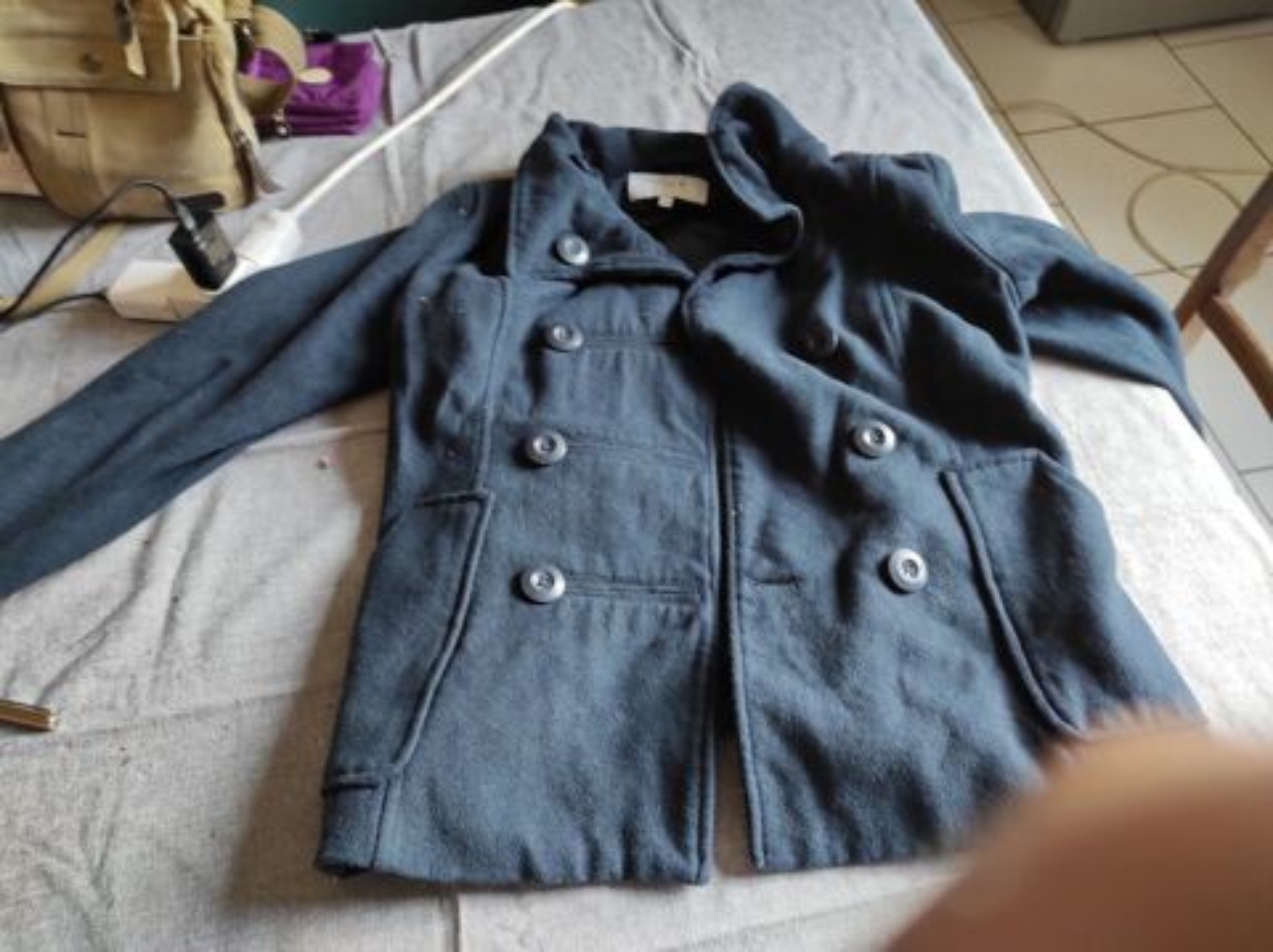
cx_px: 636
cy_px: 476
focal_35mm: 25
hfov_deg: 69.4
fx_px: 918
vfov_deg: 54.8
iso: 113
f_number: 1.89
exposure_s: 1/50
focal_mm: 5.43
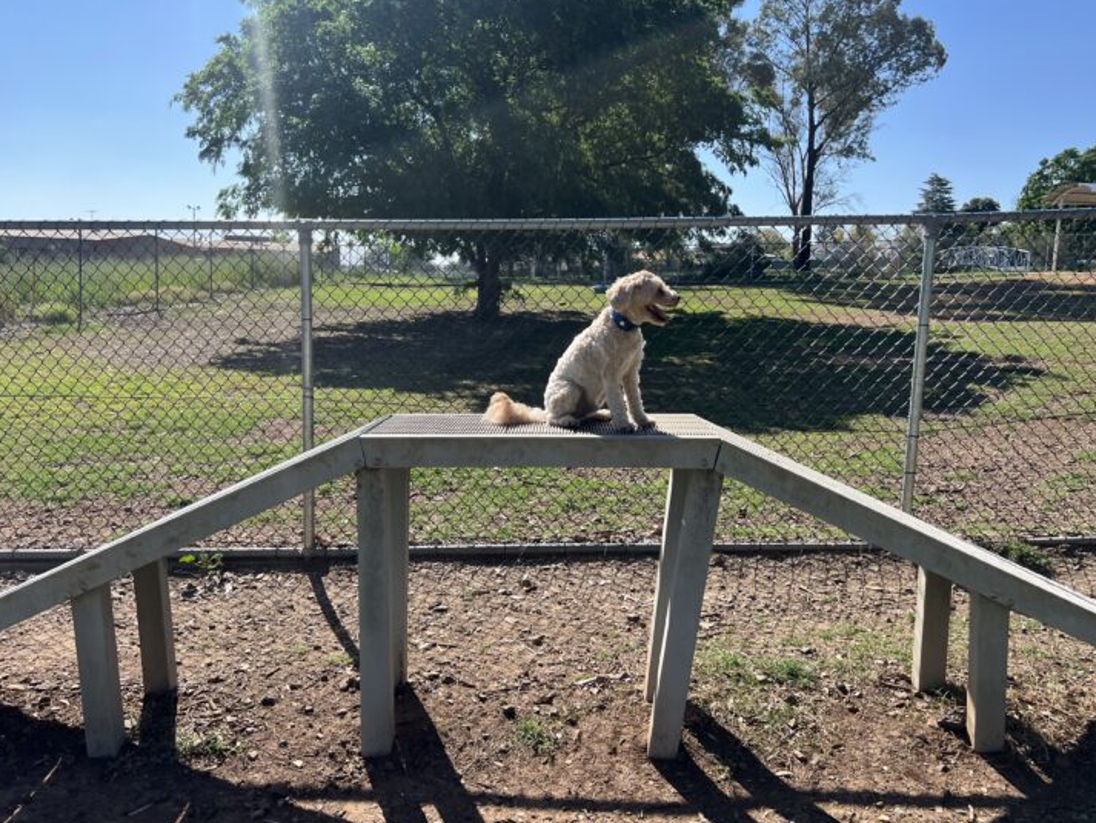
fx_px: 887
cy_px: 398
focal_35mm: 28
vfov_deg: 49.8
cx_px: 558
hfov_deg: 63.4
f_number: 1.5
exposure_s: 1/2695
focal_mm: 5.7
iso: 50
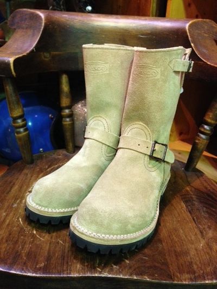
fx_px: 276
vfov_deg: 55.3
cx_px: 108
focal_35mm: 33
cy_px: 144
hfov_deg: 43.0
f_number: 2.4
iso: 250
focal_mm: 4.12
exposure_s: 1/20
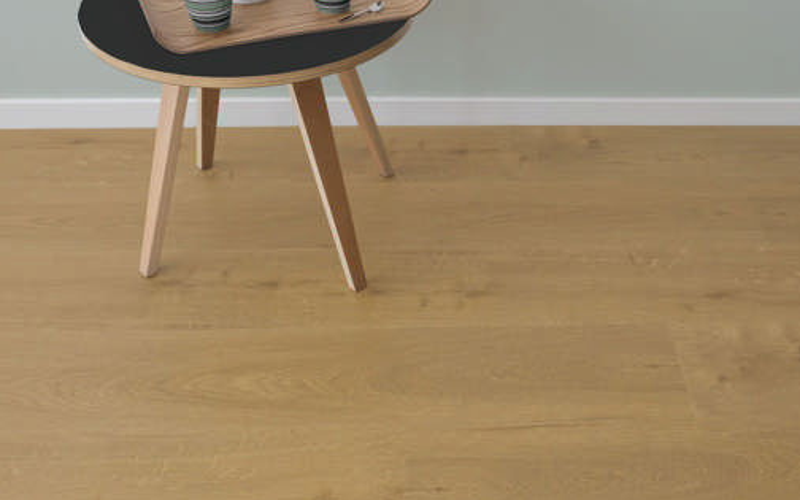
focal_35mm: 44
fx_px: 959
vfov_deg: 29.2
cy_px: 236
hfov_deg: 44.8
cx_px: 506
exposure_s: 1/250
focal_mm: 22.7
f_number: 8
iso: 1600
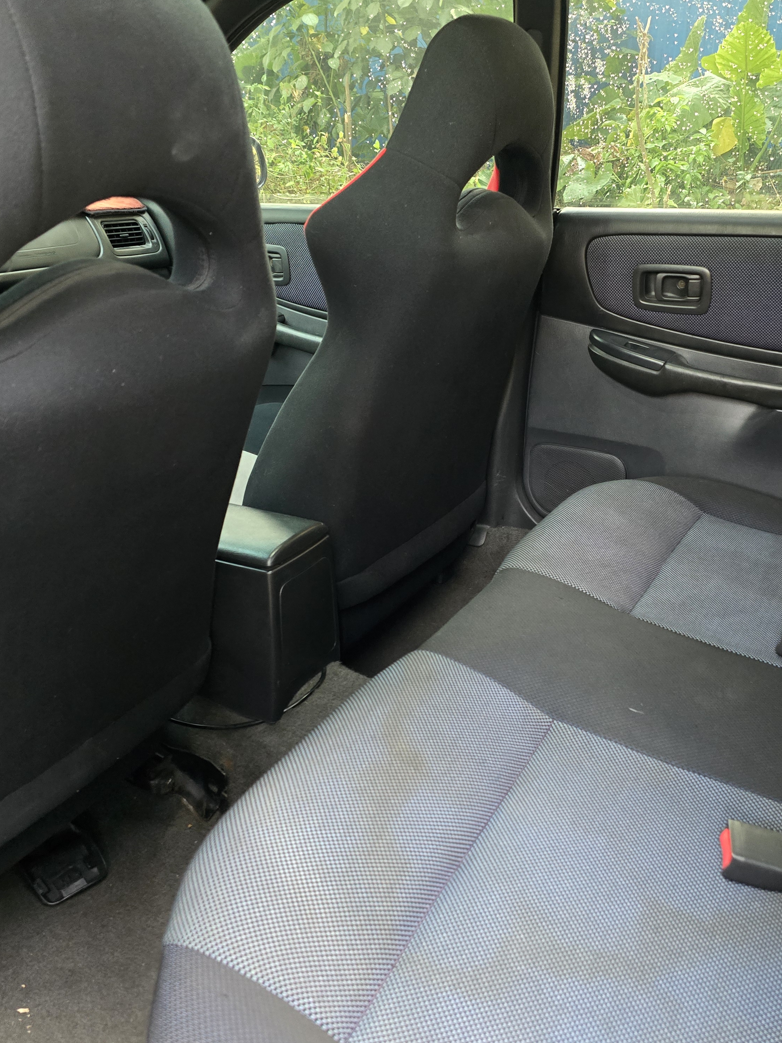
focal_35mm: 31
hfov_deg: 45.3
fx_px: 934
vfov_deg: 58.4
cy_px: 517
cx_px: 452
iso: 1600
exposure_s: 1/60
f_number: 1.7
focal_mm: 6.3
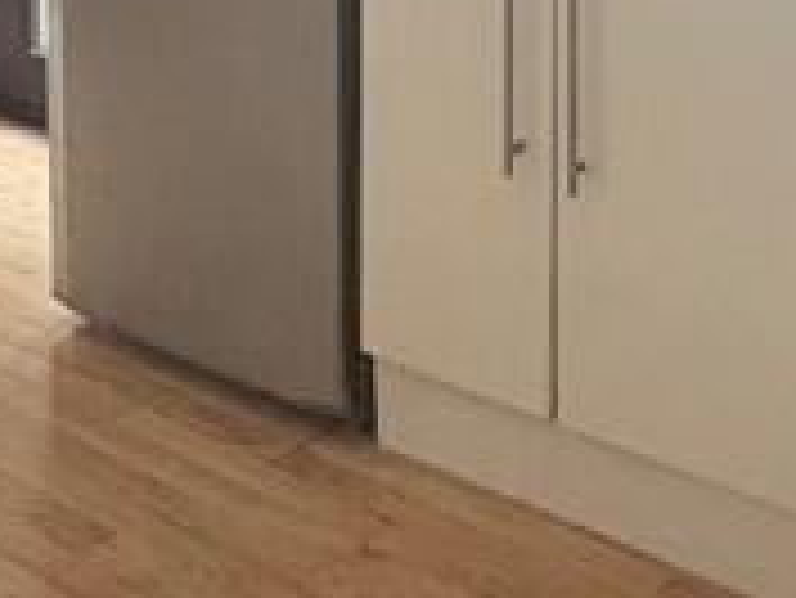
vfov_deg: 16.4
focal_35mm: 81
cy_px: -337
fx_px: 1864
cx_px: 261
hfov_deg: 24.0
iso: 200
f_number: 2.2
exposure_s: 1/99
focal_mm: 2.22
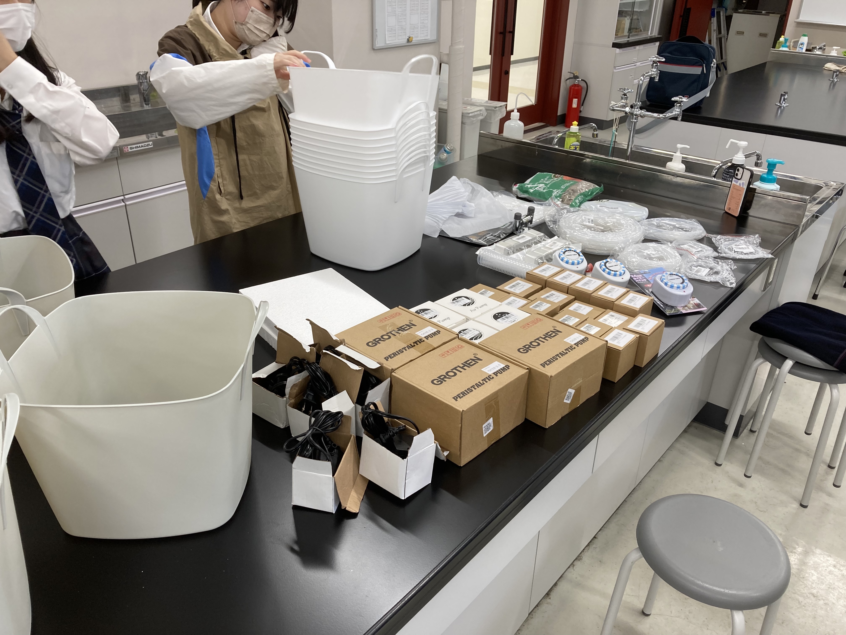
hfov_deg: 63.4
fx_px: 684
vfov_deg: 49.7
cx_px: 423
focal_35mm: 28
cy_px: 318
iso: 50
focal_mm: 3.99
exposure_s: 1/50
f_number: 1.8
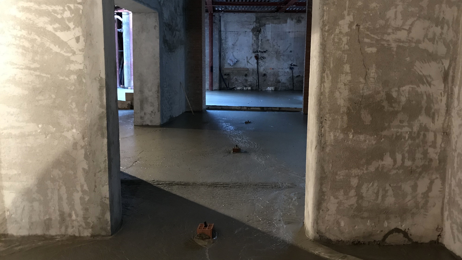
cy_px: 120
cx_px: 233
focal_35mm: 31
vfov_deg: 37.8
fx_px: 380
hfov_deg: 62.6
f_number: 1.8
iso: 100
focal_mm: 3.99
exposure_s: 1/4
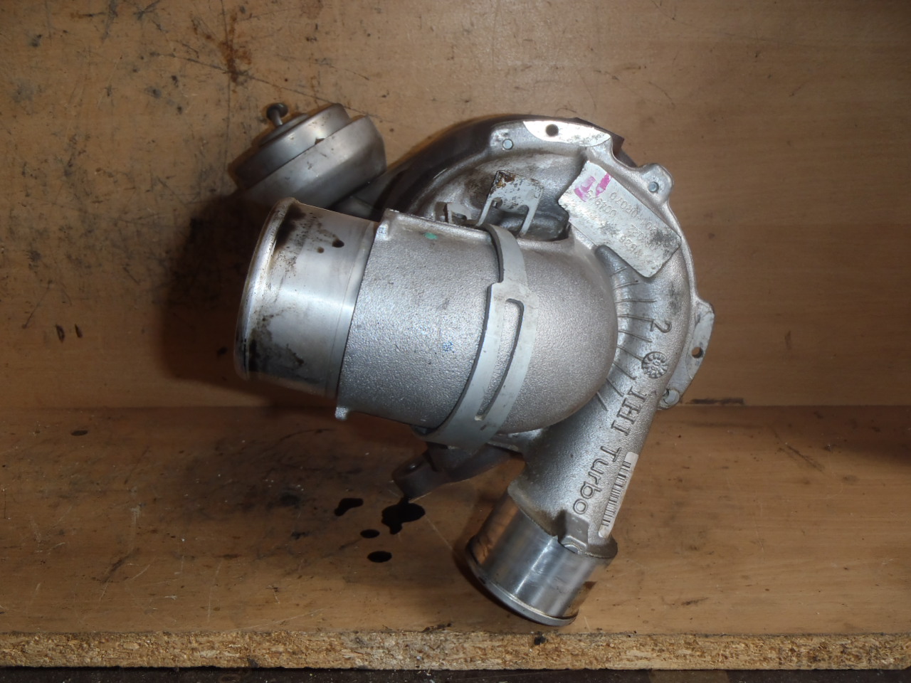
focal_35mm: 38
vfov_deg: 37.7
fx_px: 1000
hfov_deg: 49.0
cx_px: 456
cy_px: 342
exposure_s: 1/40
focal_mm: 6.83
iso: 100
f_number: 4.6
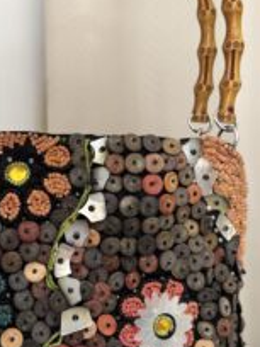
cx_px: 87
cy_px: 165
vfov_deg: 40.4
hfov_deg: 30.6
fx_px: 471
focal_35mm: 47
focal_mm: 6.76
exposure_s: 1/60
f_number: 1.78
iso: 125
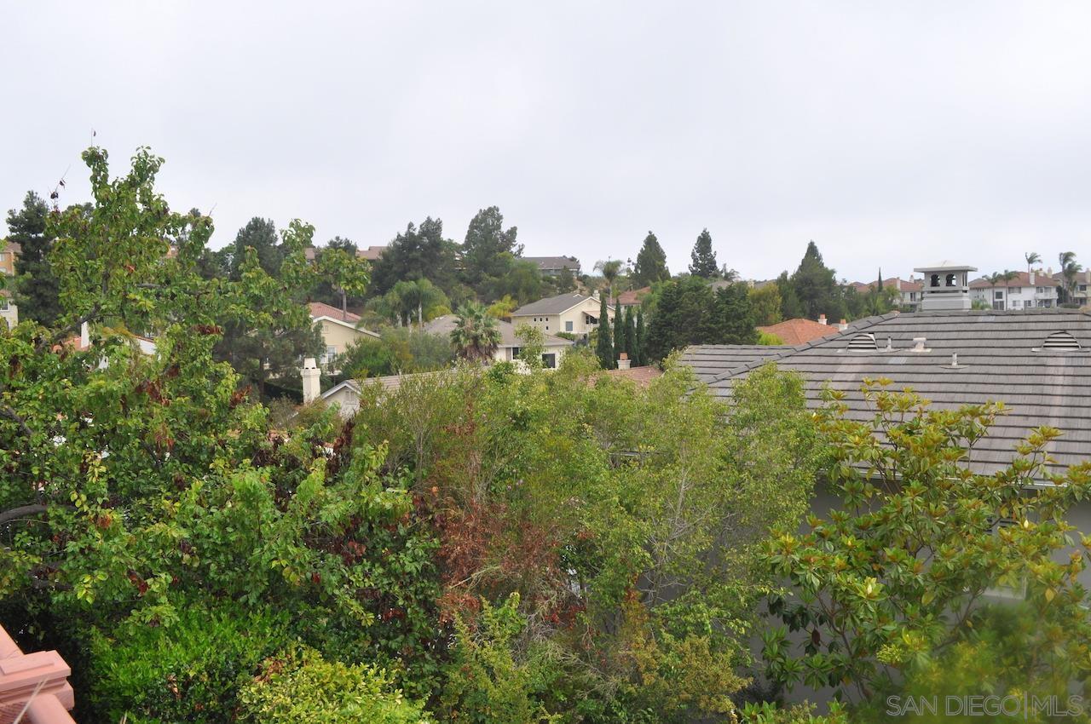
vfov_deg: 47.8
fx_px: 817
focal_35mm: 27
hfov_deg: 67.4
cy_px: 362
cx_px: 546
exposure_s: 1/200
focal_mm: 18
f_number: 11
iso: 200
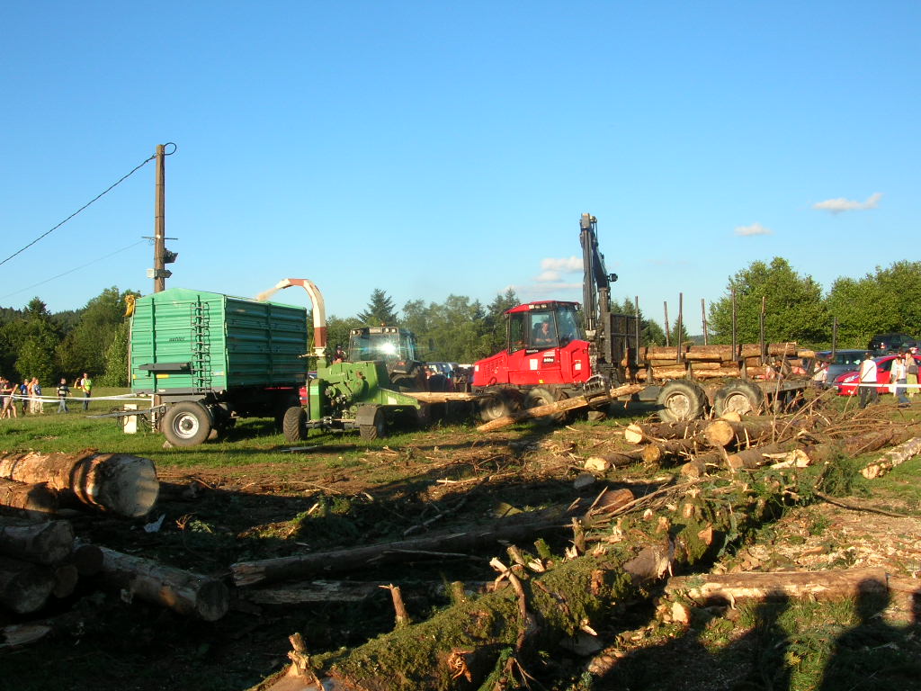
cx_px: 460
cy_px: 346
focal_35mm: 35
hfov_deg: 52.6
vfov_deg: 40.7
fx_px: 931
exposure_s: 1/163
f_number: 5.6
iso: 50
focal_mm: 5.8
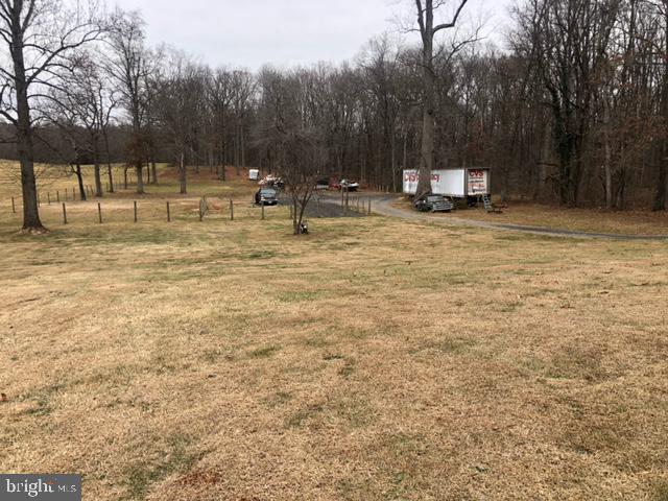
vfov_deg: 49.7
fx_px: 540
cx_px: 334
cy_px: 250
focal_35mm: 28
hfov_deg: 63.4
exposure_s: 1/397
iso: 20
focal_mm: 4
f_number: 1.8
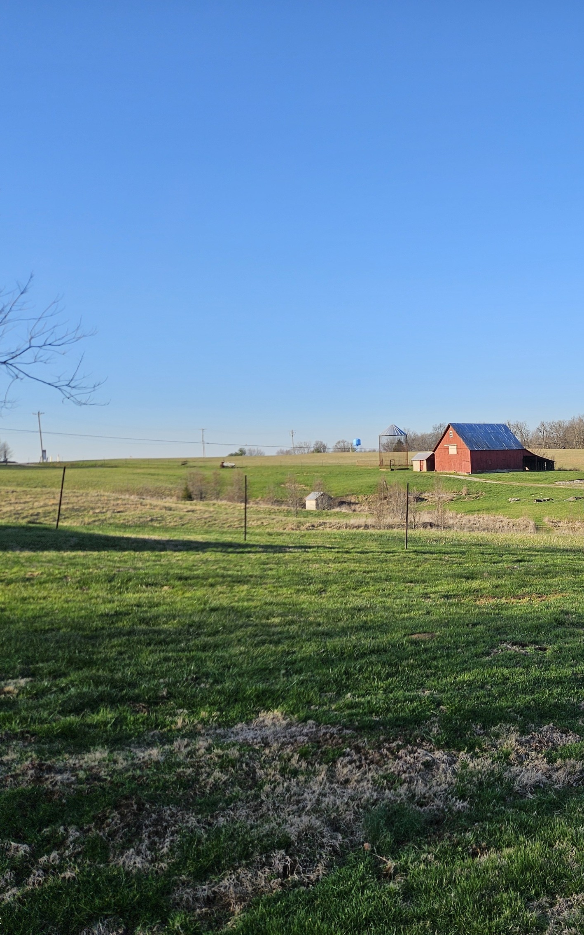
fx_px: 841
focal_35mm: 33
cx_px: 574
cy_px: 461
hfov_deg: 35.0
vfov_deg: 58.1
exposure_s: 1/1780
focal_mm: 5.4
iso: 25
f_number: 1.8
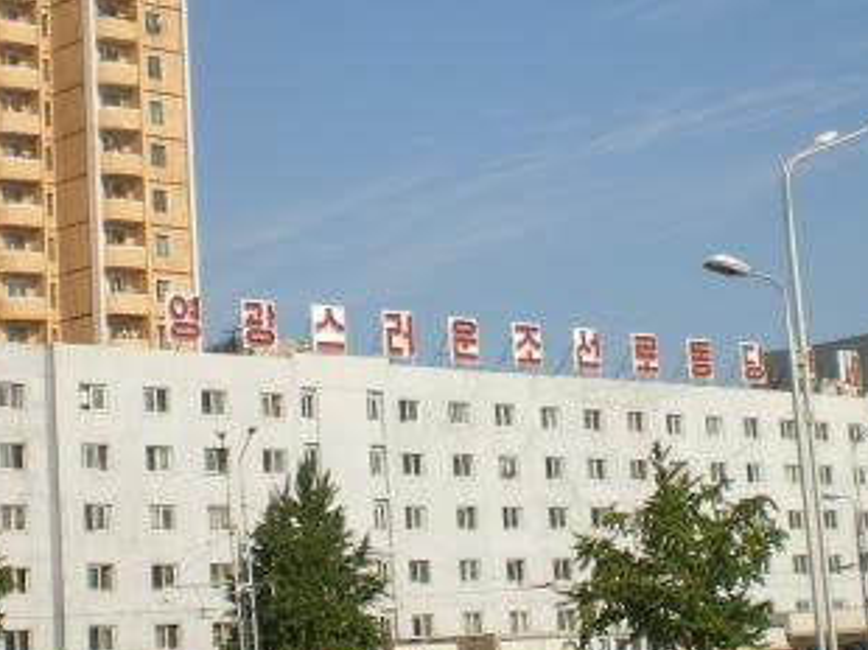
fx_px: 2330
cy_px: 188
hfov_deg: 21.1
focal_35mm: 93
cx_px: 412
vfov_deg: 15.8
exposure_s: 1/640
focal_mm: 6.3
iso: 50
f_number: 4.6
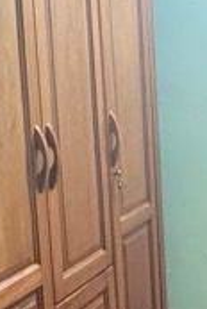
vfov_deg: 23.6
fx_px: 739
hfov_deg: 14.1
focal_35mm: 86
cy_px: 121
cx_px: 371
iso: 320
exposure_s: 1/100
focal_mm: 2.22
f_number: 2.2
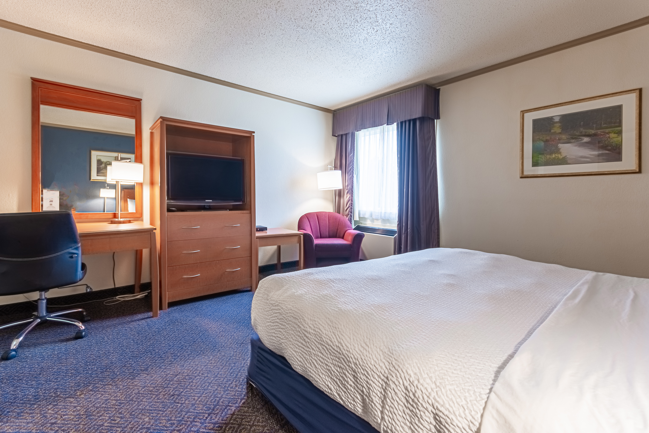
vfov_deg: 77.3
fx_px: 270
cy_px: 216
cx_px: 324
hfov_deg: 100.4
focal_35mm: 15
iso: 400
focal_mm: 10
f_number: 7.1
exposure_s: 1/80
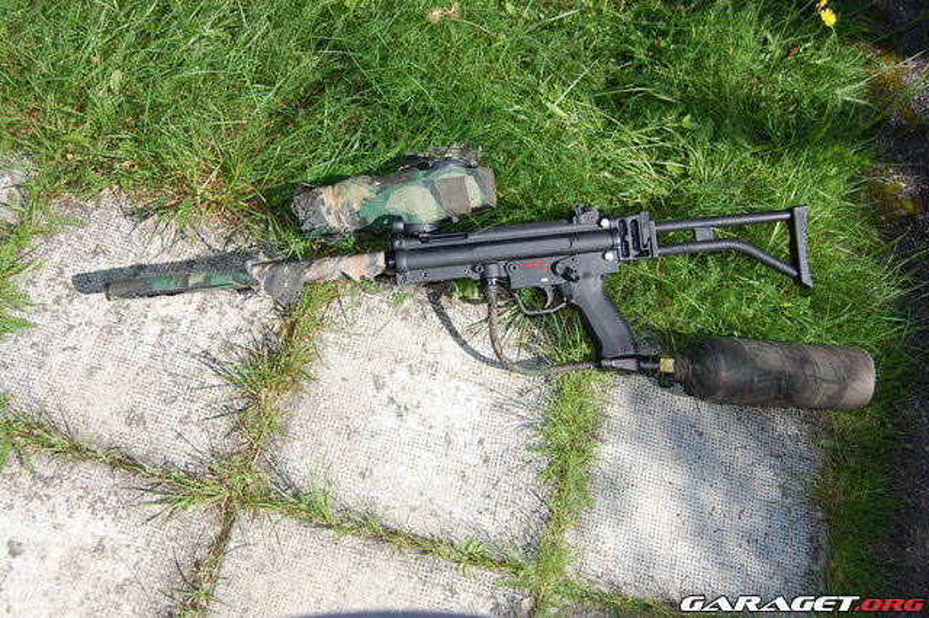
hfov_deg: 55.1
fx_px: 890
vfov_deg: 38.3
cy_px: 309
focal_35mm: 34
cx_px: 464
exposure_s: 1/500
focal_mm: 23
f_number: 6.3
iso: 200
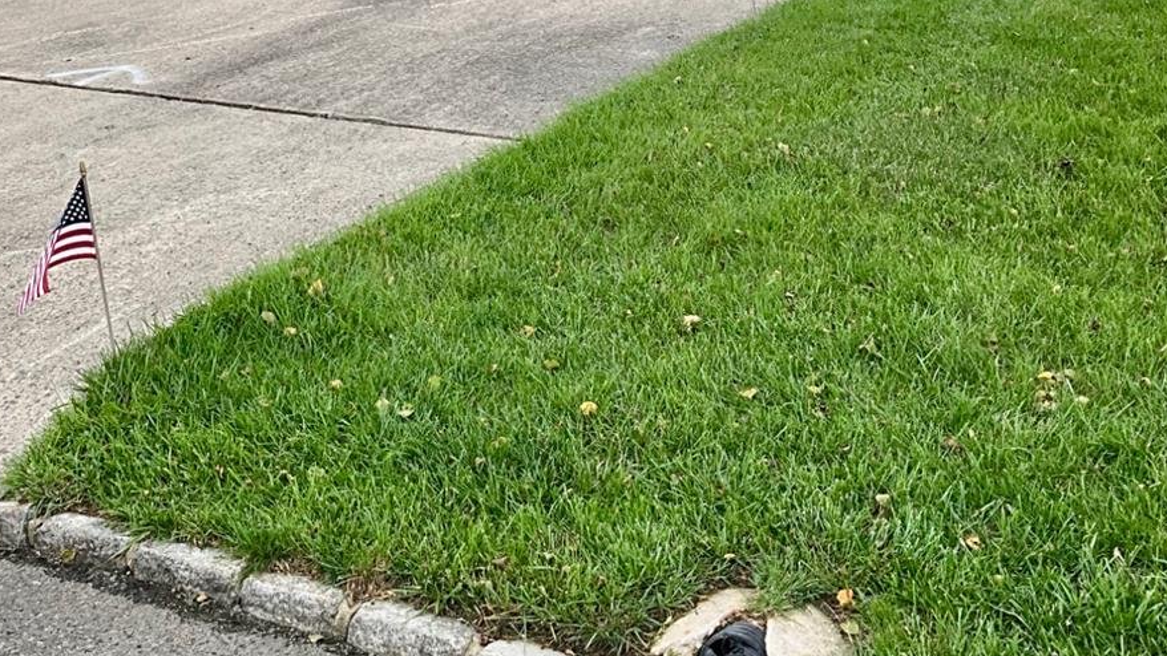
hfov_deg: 38.2
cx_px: 431
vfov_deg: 21.7
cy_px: 58
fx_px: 1671
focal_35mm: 54
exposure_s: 1/360
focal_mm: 3
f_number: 1.8
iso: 25
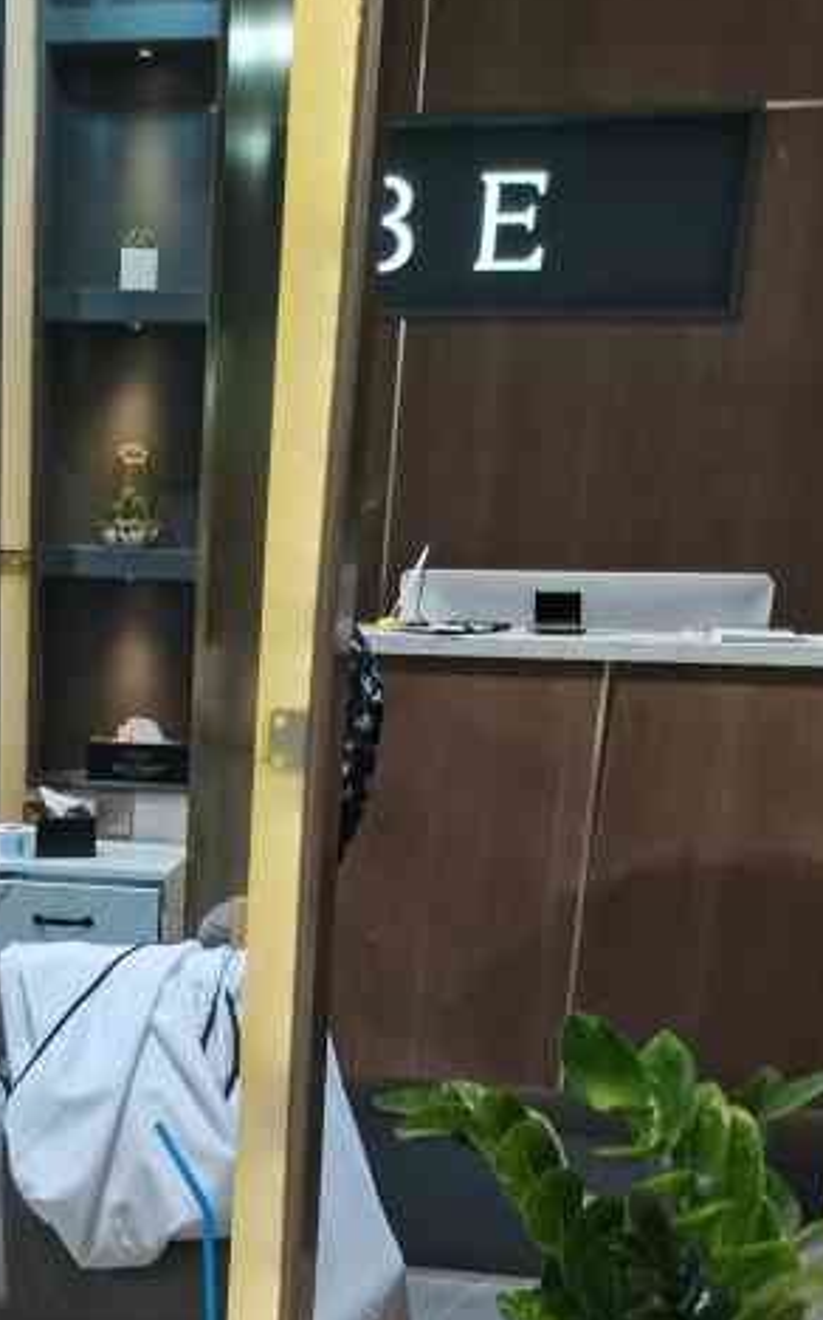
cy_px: 1203
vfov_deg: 34.7
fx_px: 1976
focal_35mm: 55
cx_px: 39
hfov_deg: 22.8
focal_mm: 5.58
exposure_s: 1/100
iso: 80
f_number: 1.8
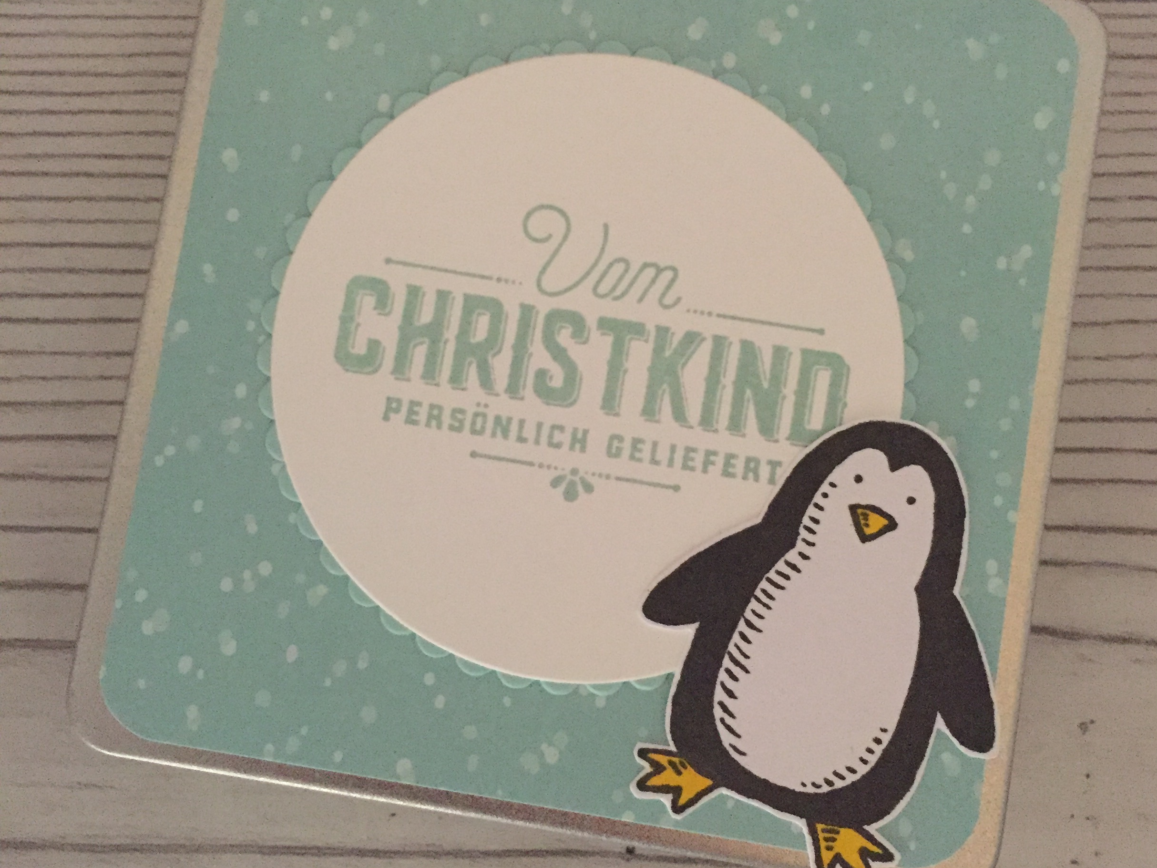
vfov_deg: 36.8
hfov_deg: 47.9
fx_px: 1303
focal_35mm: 39
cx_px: 583
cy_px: 419
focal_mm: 4.15
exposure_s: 1/17
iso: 400
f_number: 2.2
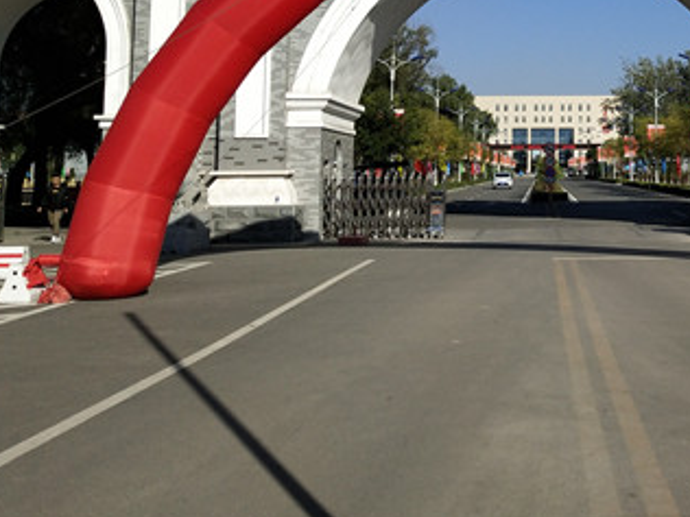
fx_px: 1136
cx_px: 624
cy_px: 61
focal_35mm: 57
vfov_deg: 25.0
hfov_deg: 32.1
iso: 51
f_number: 1.8
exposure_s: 1/3998
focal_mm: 3.95
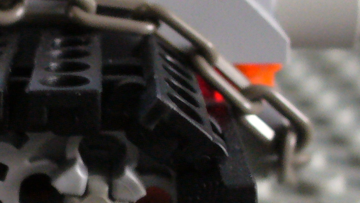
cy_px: 138
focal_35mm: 120
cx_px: 21
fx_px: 1146
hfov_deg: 17.5
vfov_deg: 10.1
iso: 200
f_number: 2.8
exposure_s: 1/8
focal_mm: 6.1
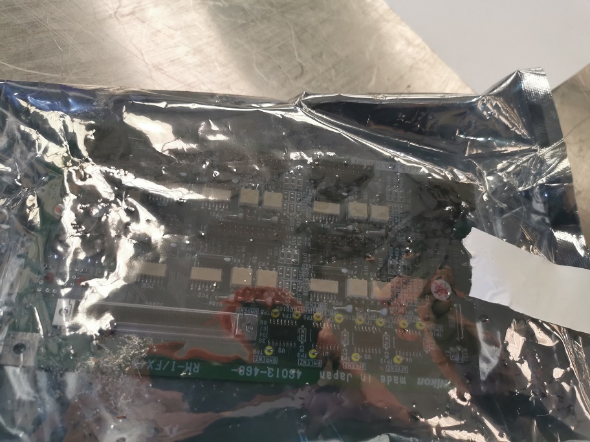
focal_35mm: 27
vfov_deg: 51.4
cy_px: 221
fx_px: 460
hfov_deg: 65.3
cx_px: 295
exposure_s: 1/50
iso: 200
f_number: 1.8
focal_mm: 5.58
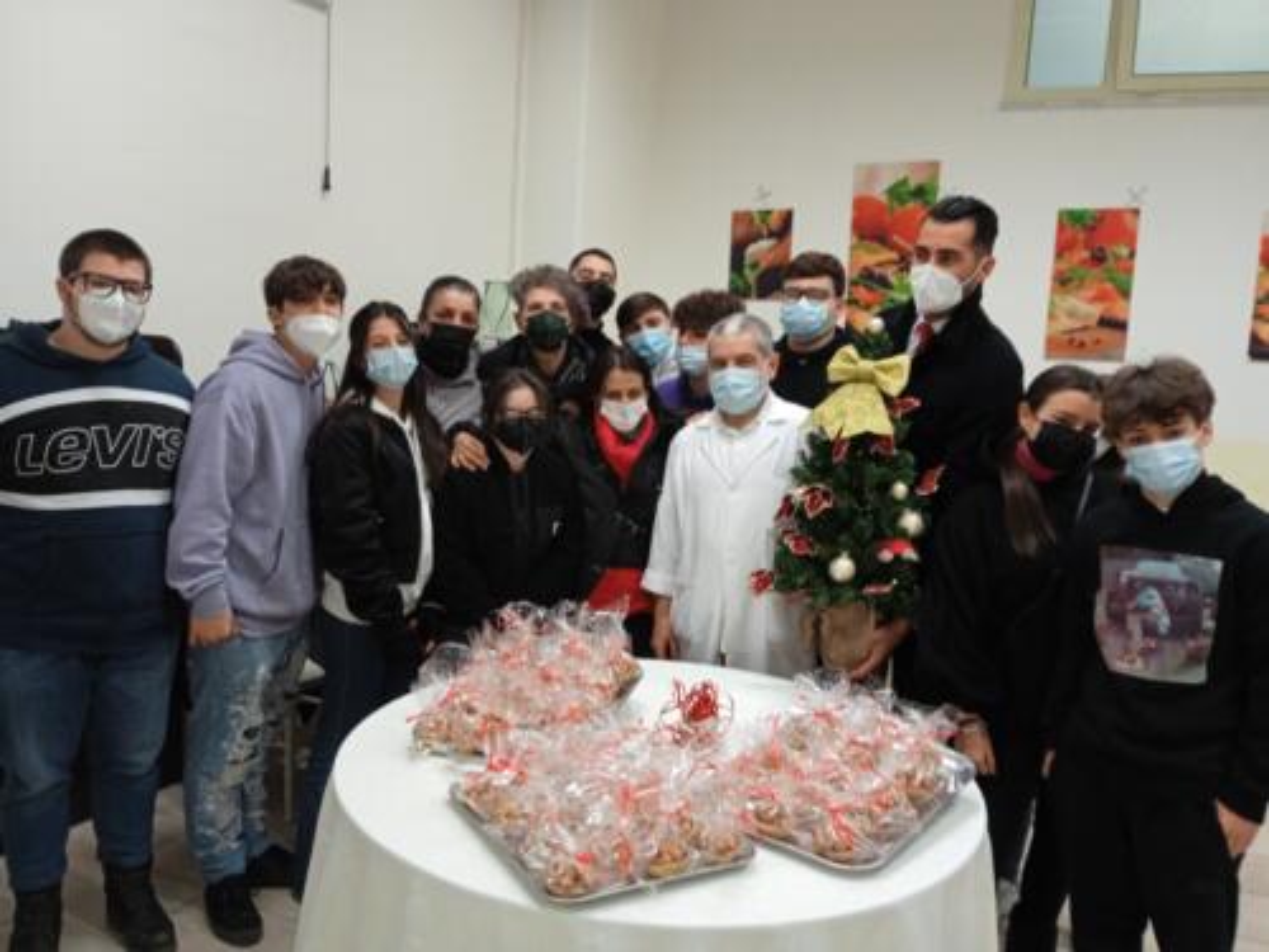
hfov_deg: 63.4
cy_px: 476
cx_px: 634
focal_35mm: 28
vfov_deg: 49.7
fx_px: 1026
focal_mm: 3.43
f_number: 2.2
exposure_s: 1/20
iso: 372
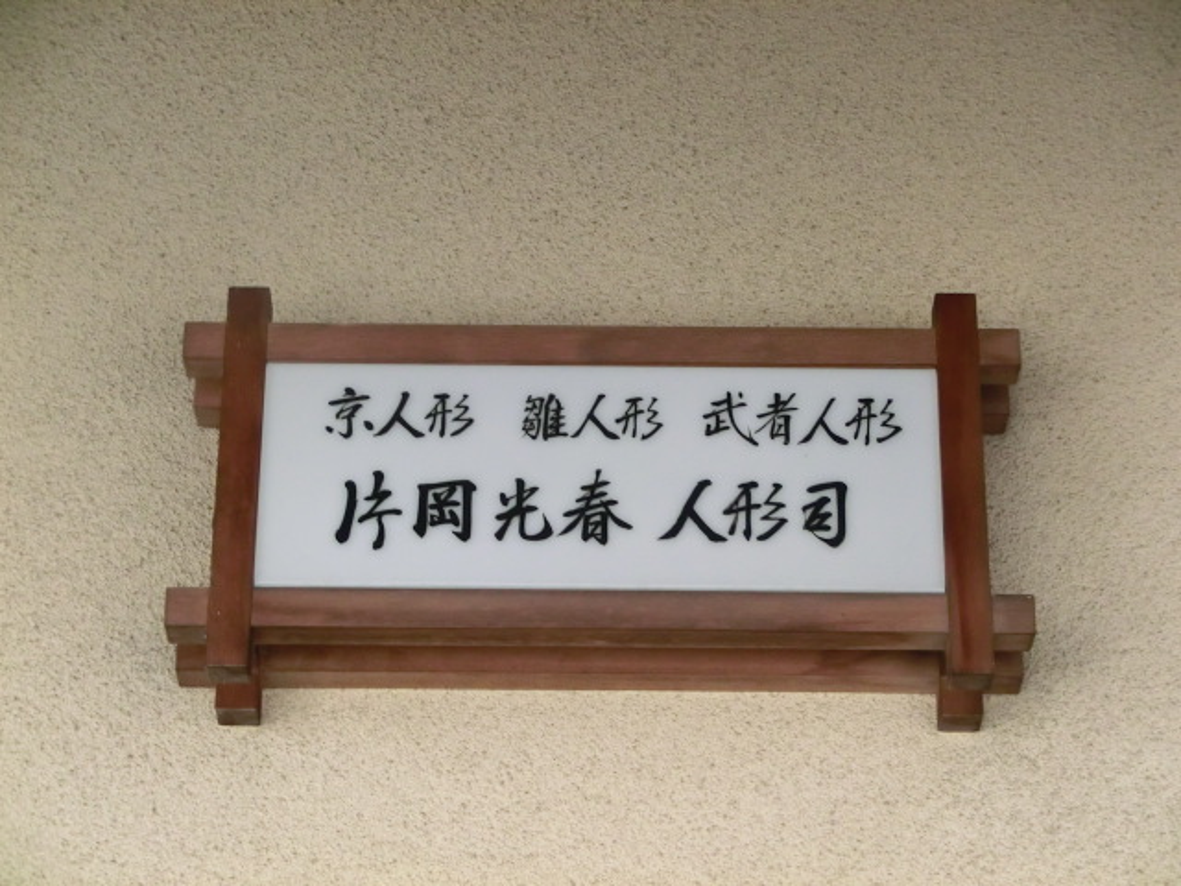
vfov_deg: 12.0
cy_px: 443
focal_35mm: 124
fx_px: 4231
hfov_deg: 15.9
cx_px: 590
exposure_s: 1/125
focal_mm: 21.94
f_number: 5.7
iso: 250
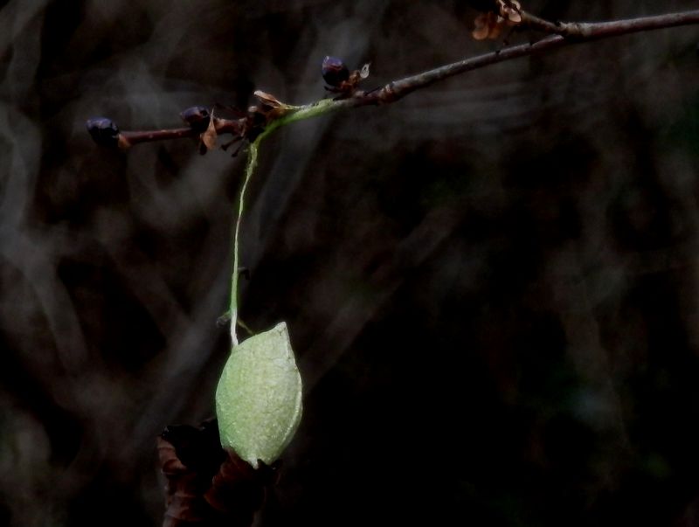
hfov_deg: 4.0
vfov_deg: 3.0
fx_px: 10115
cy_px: 264
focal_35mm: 500
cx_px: 350
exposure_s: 1/50
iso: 200
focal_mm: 90
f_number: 6.9
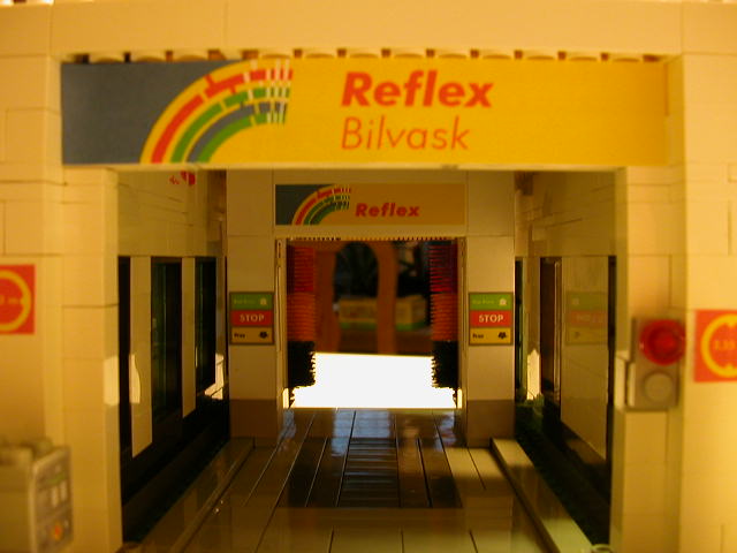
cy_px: 276
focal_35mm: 37
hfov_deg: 50.1
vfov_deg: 38.7
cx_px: 368
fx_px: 788
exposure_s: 1/9.6
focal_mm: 5.6
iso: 100
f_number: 2.7
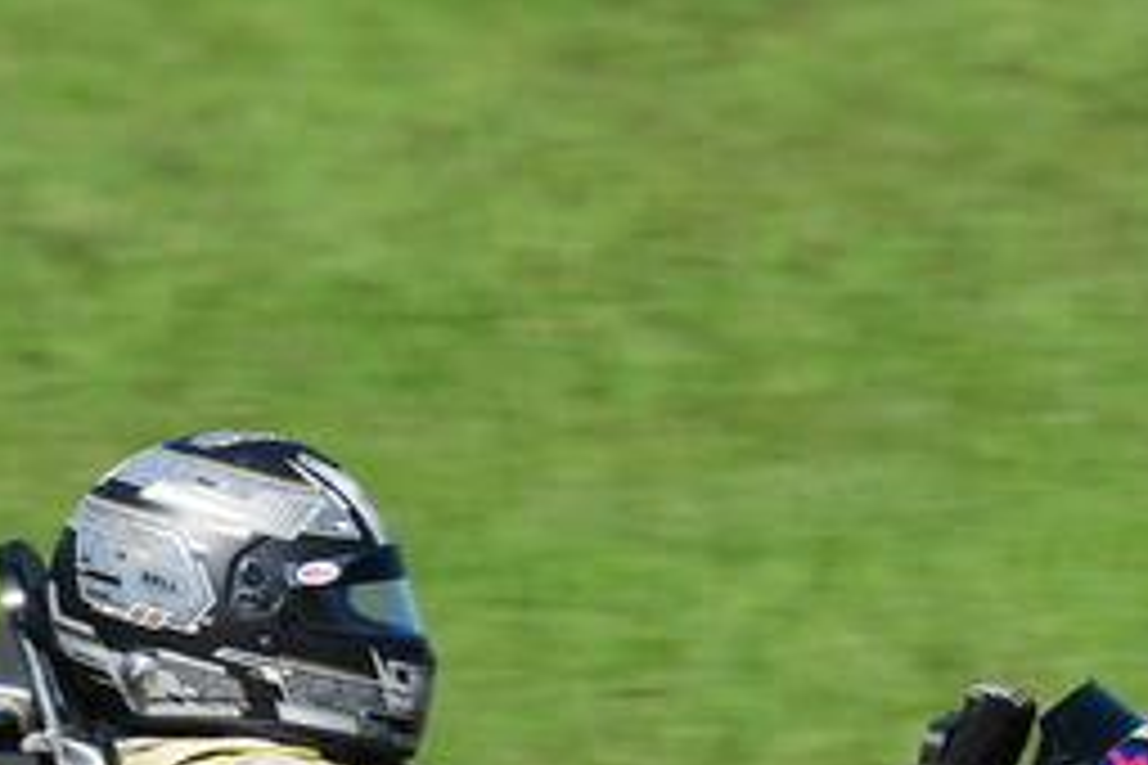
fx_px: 50986
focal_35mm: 1599
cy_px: 686
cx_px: 882
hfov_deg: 1.3
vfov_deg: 0.9
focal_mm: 340
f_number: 11
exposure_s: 1/640
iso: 400
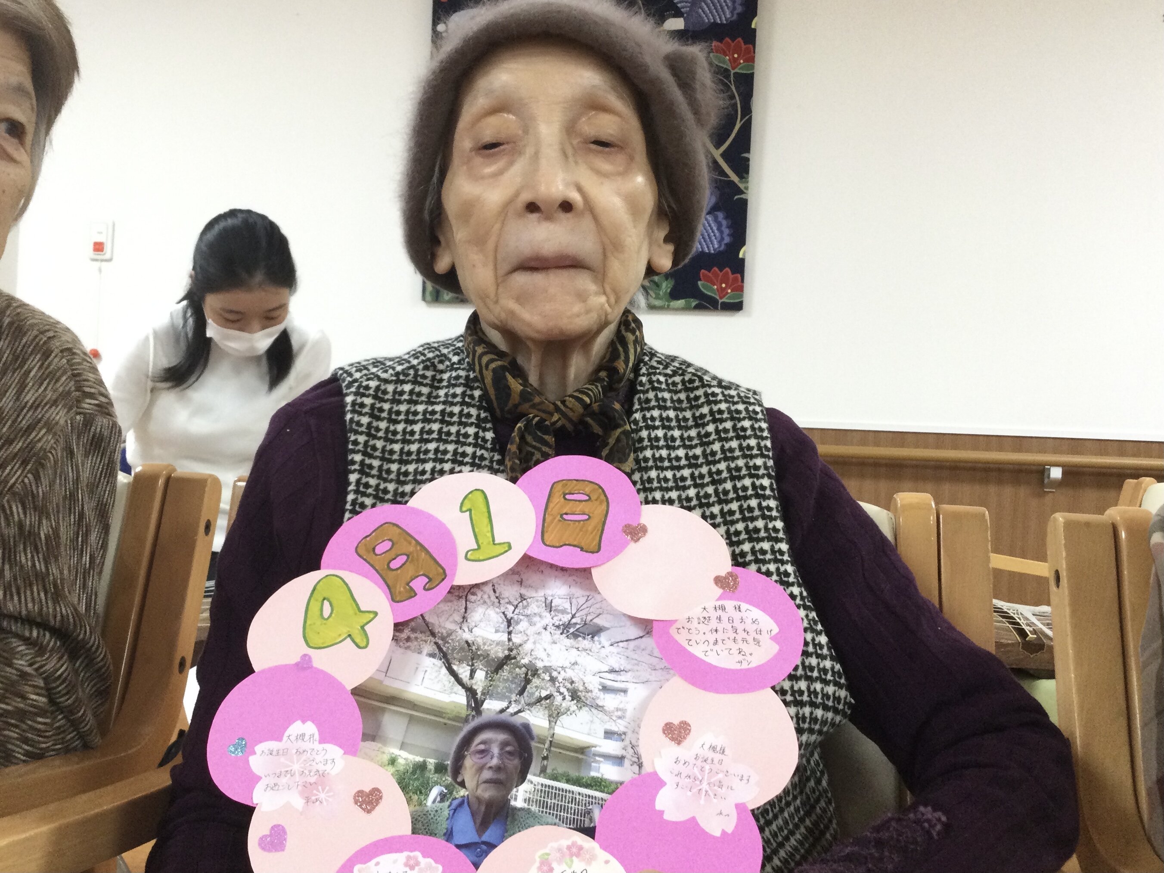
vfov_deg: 45.4
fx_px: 1042
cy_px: 436
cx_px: 582
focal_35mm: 31
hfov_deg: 58.4
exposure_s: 1/30
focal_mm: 3.3
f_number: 2.4
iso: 100
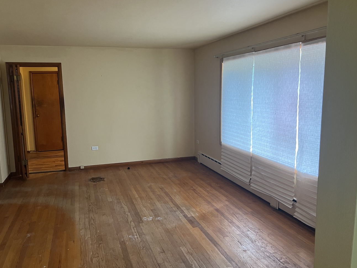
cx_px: 163
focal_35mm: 29
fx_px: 299
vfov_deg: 48.2
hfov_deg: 61.6
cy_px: 129
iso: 160
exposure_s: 1/60
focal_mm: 5.7
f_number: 1.5
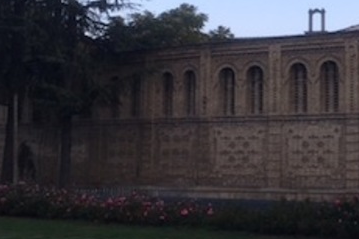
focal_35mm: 61
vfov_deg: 22.1
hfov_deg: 30.8
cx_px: 351
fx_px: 608
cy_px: 74
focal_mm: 4.15
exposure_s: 1/100
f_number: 2.2
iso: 32
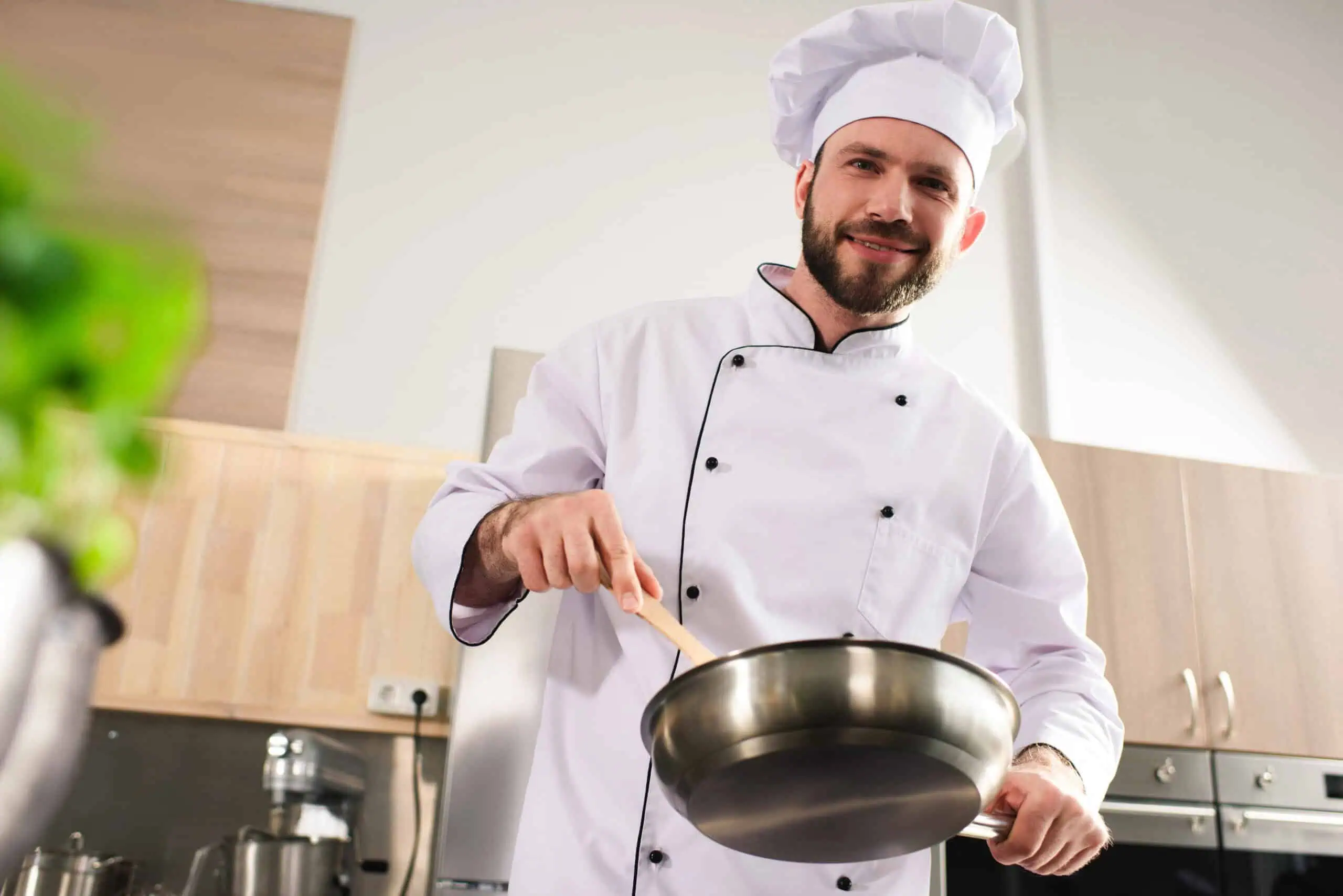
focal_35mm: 35
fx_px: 1306
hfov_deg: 54.4
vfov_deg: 37.9
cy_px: 448
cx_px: 672
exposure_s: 1/200
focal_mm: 35
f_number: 3.5
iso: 125
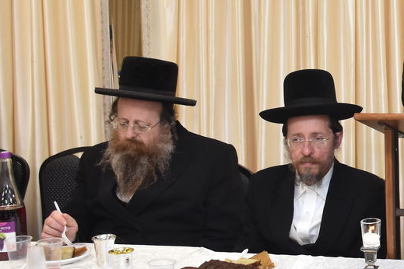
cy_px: 73
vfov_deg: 16.8
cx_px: 536
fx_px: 909
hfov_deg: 22.3
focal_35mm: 81
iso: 1000
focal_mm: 20
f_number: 5.6
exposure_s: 1/125
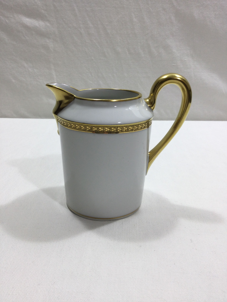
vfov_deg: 58.4
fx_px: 271
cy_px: 151
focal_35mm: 31
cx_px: 114
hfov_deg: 45.4
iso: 25
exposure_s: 1/50
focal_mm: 3.3
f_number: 2.4
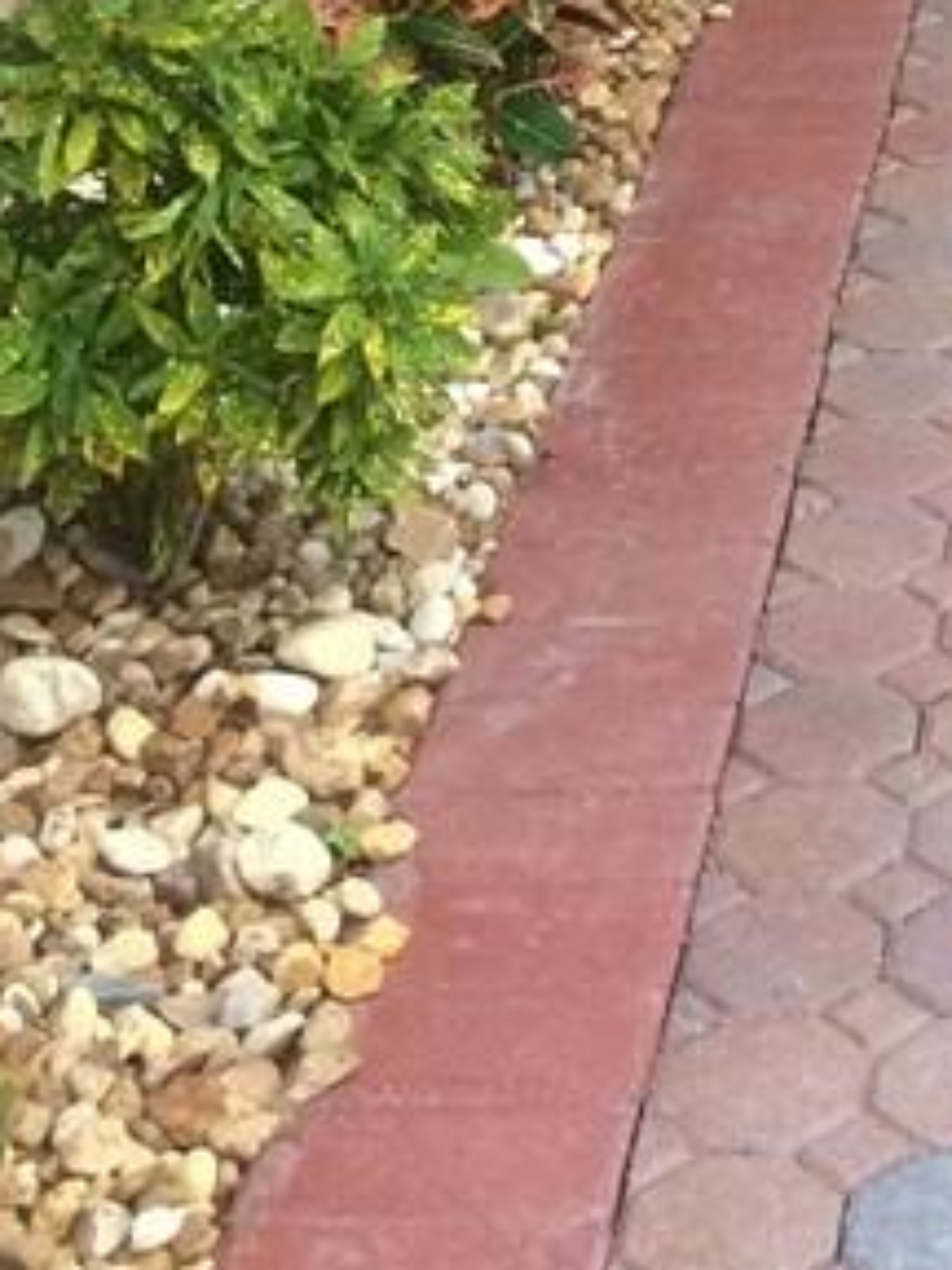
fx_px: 3777
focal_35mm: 103
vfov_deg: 17.7
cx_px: 1225
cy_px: -463
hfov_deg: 13.8
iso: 125
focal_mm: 4.15
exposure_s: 1/30
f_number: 2.2
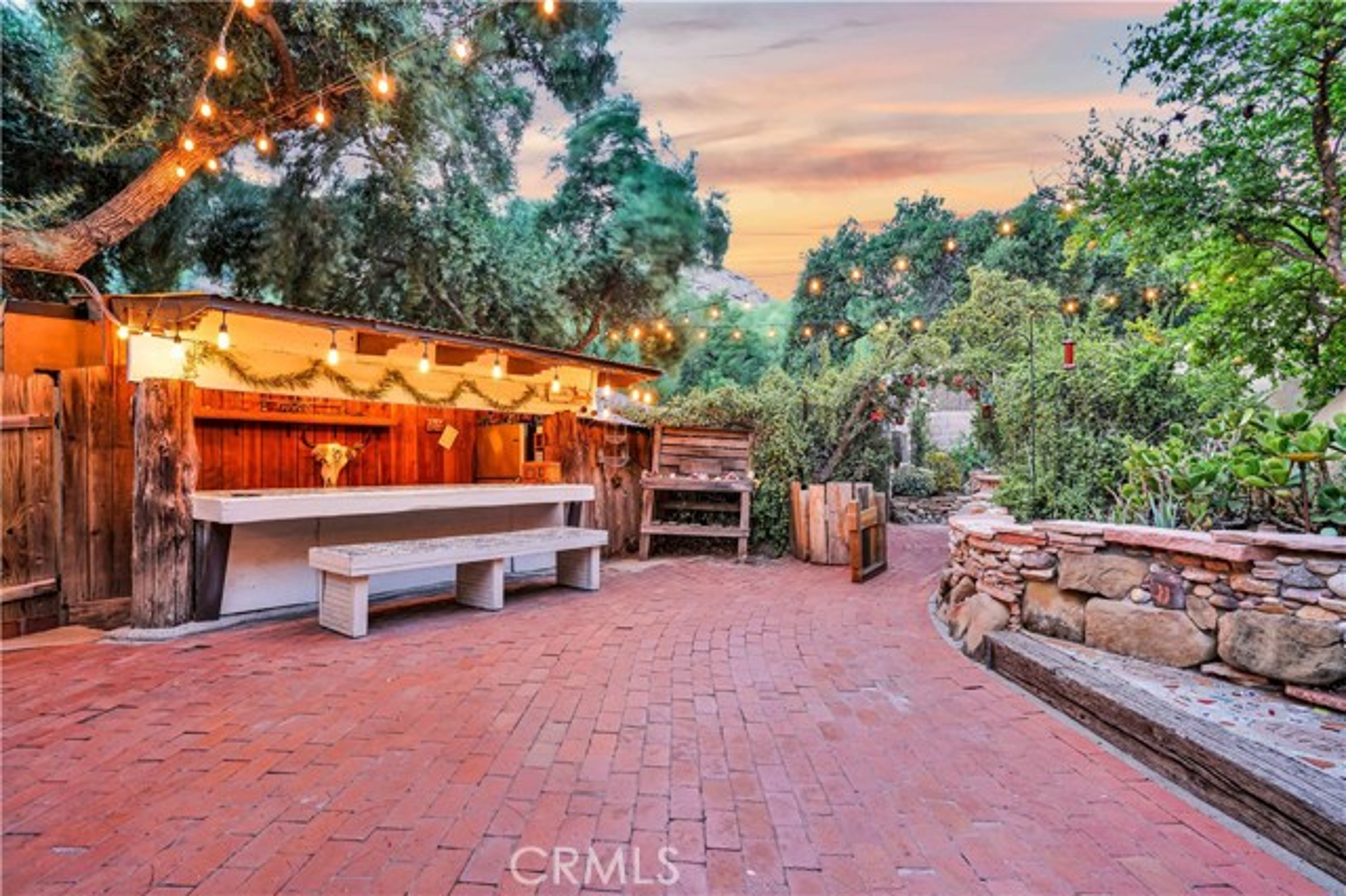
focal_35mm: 17
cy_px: 448
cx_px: 673
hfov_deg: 93.3
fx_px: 635
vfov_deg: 70.4
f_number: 8
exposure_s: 3.2
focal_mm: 17
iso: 100
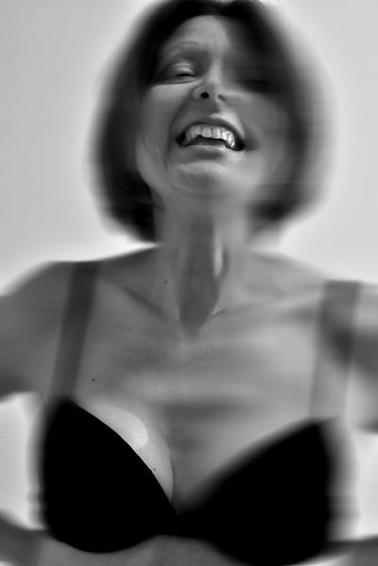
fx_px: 1181
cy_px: 283
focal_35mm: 75
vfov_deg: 27.0
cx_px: 189
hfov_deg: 18.2
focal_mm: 50
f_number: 2.8
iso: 3200
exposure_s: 1/160
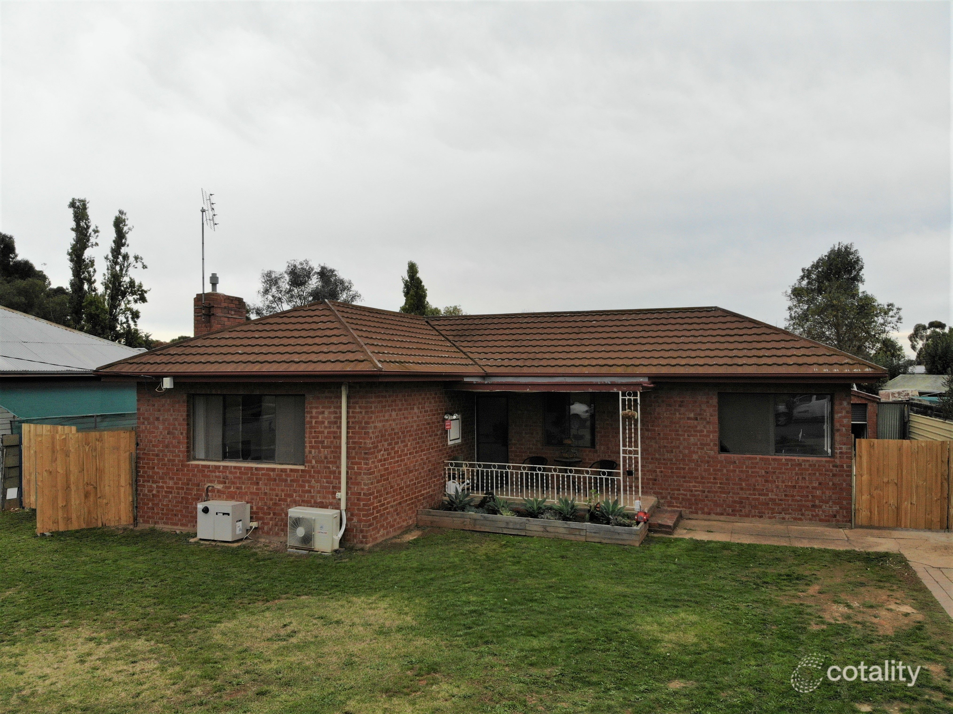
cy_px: 357
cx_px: 476
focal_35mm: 24
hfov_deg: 71.6
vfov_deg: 56.8
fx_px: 661
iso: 113
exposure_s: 1/370
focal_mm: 4.5
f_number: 2.8
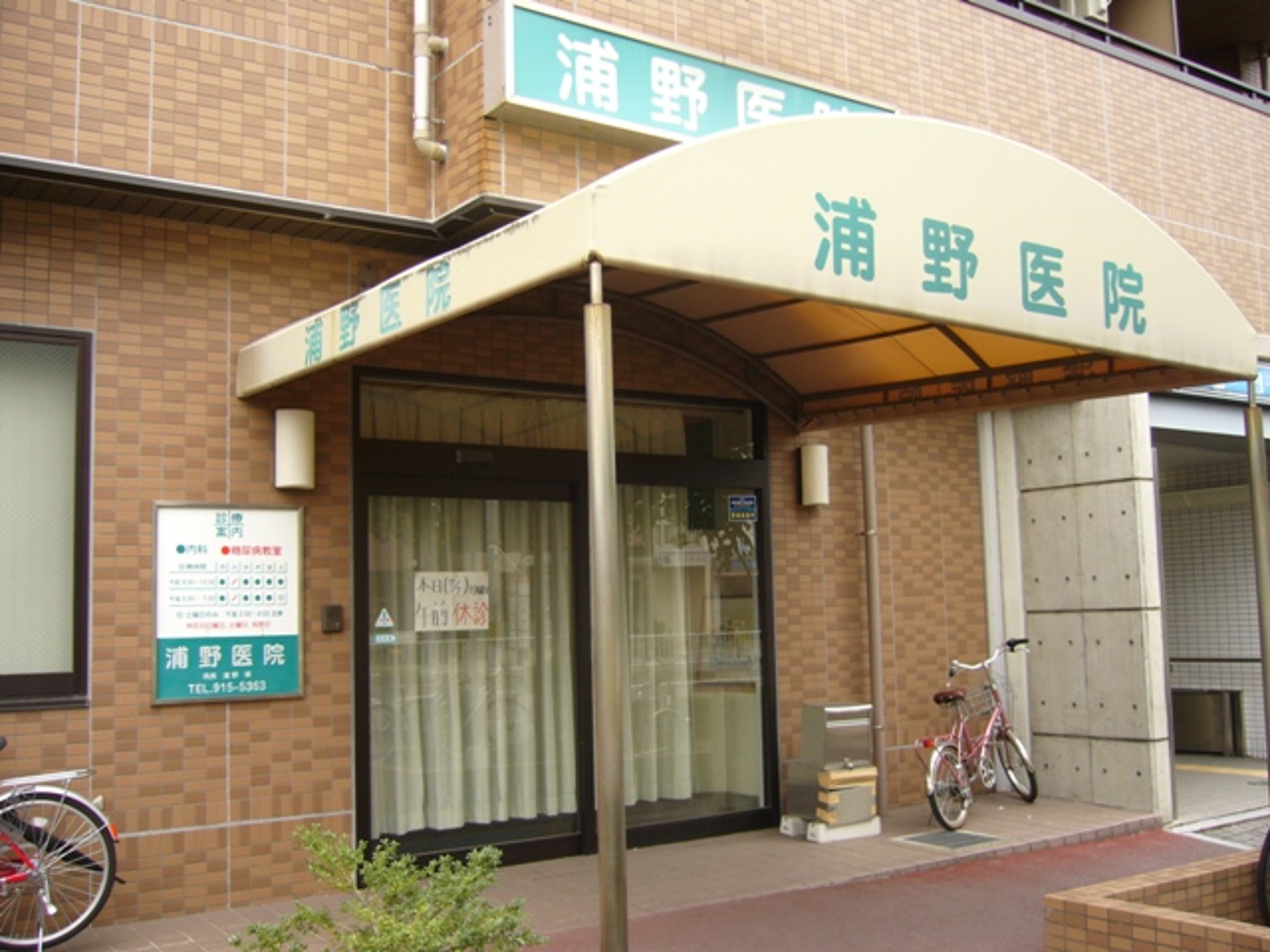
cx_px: 635
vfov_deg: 40.7
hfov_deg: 52.6
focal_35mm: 35
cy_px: 476
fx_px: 1284
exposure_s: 1/125
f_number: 2.8
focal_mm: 5.8
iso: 80
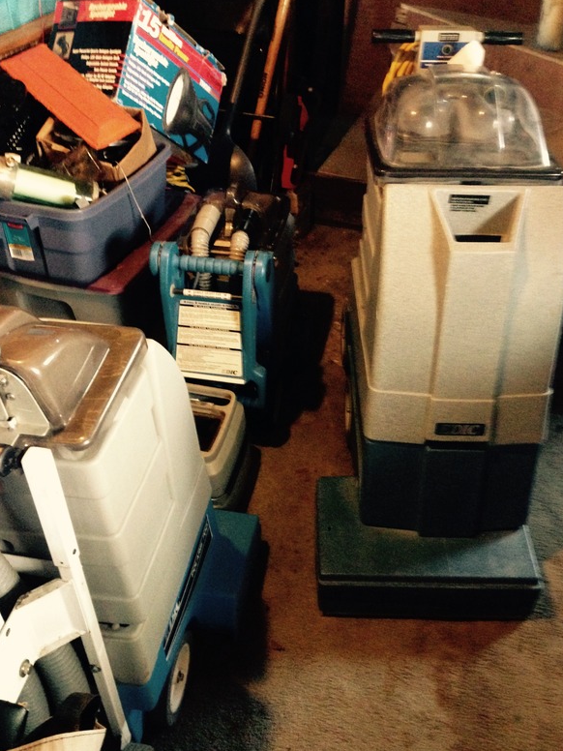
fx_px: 737
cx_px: 288
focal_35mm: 34
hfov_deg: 41.8
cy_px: 381
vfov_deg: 54.0
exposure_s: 1/15
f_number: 2.4
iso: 640
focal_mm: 4.12
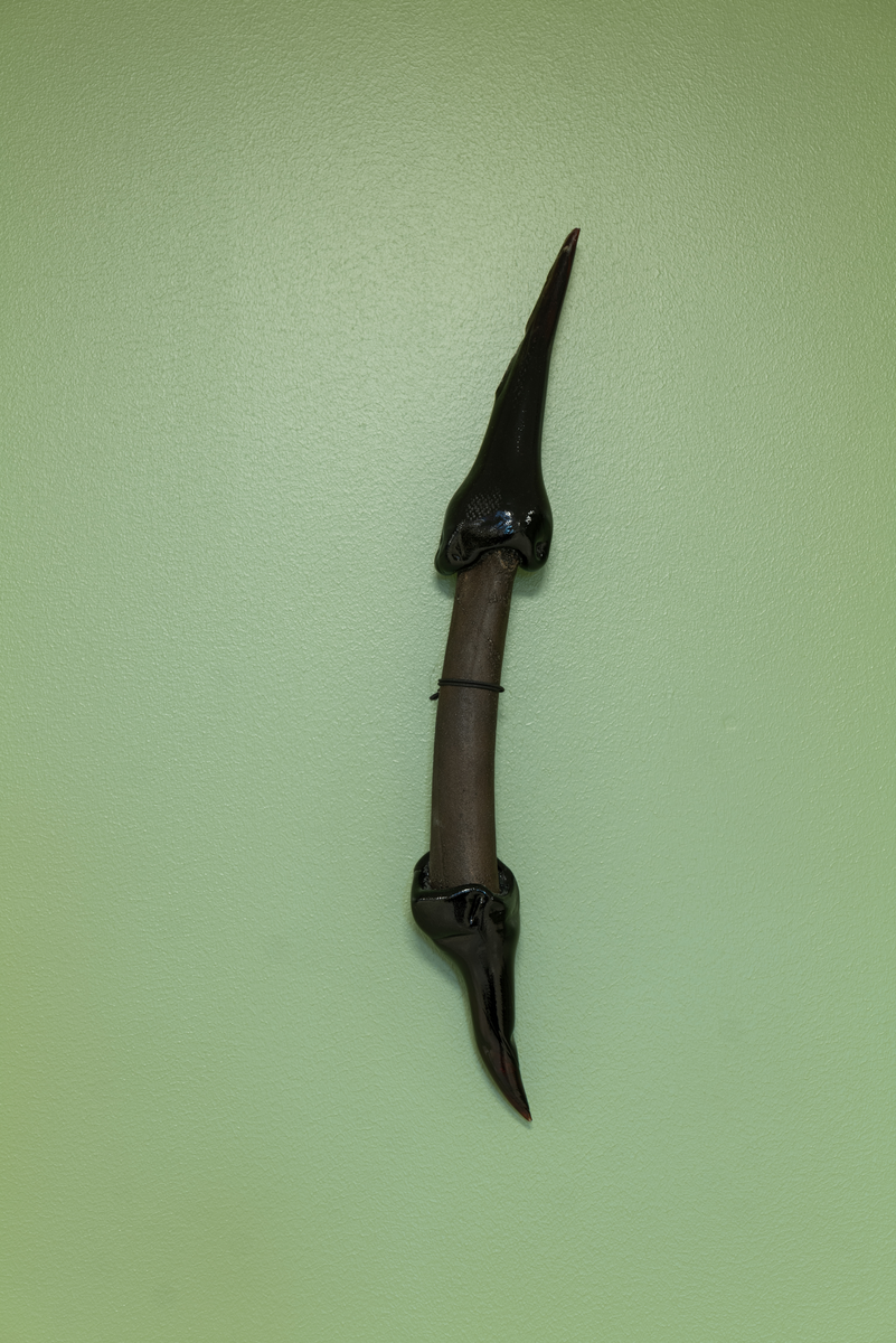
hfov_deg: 17.5
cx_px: 448
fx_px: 2909
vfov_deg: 26.0
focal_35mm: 78
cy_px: 672
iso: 100
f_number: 8
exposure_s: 1
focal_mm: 78
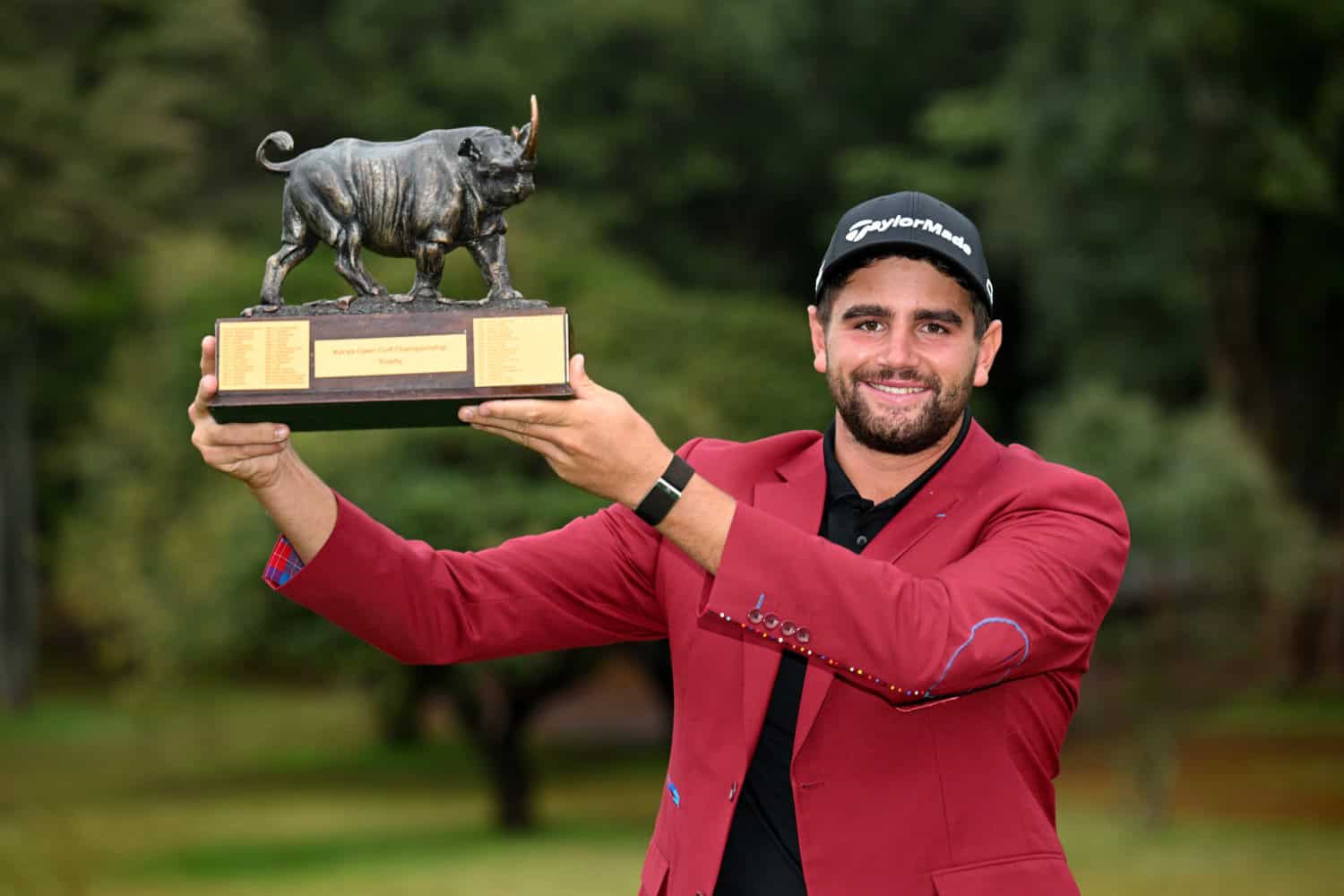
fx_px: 5413
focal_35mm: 145
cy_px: 448
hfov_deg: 14.2
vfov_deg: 9.5
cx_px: 672
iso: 800
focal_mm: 145
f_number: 4
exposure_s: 1/250
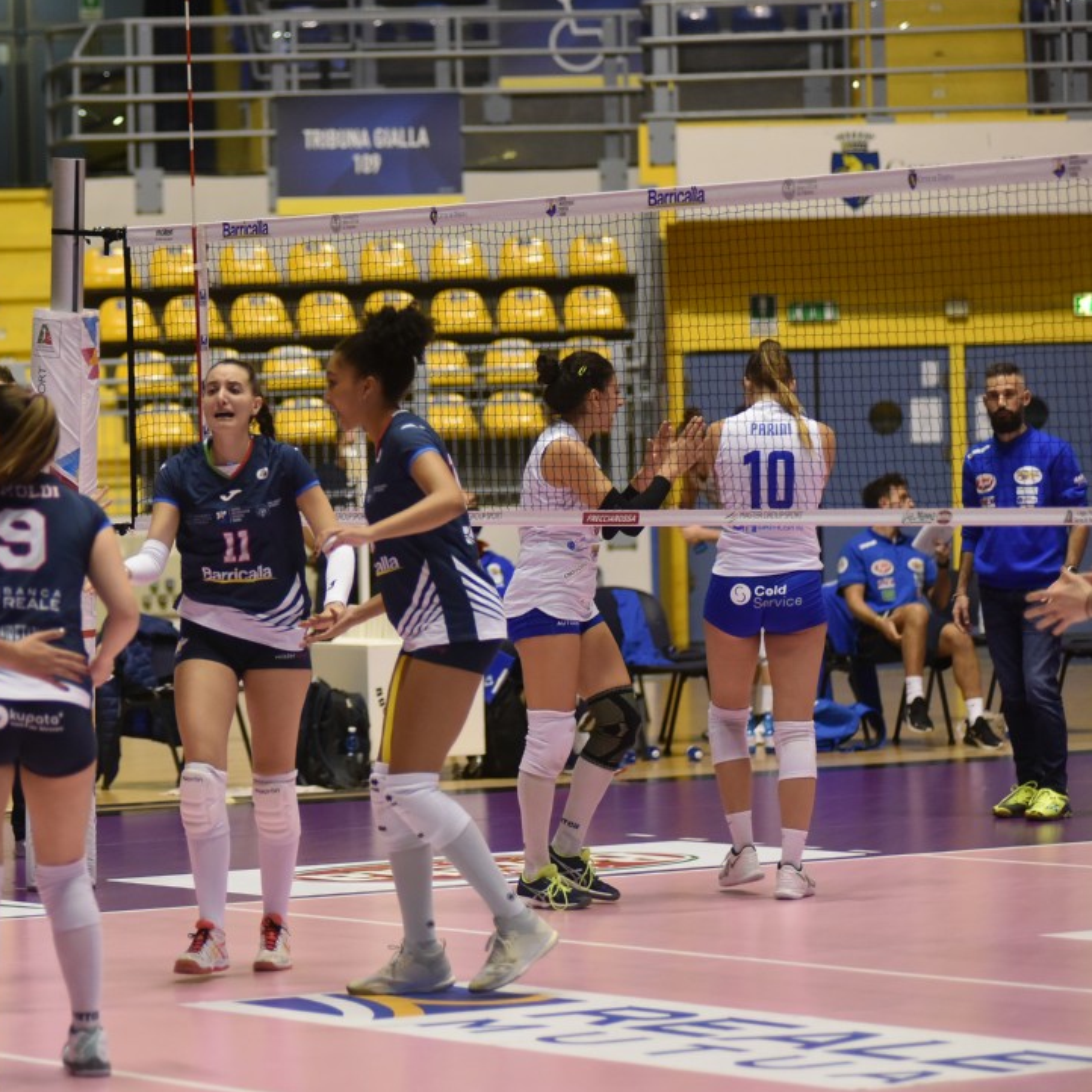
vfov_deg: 11.0
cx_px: 300
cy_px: 549
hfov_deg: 11.0
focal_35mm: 159
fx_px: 5675
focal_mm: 120
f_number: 2.8
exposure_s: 1/1000
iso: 3200
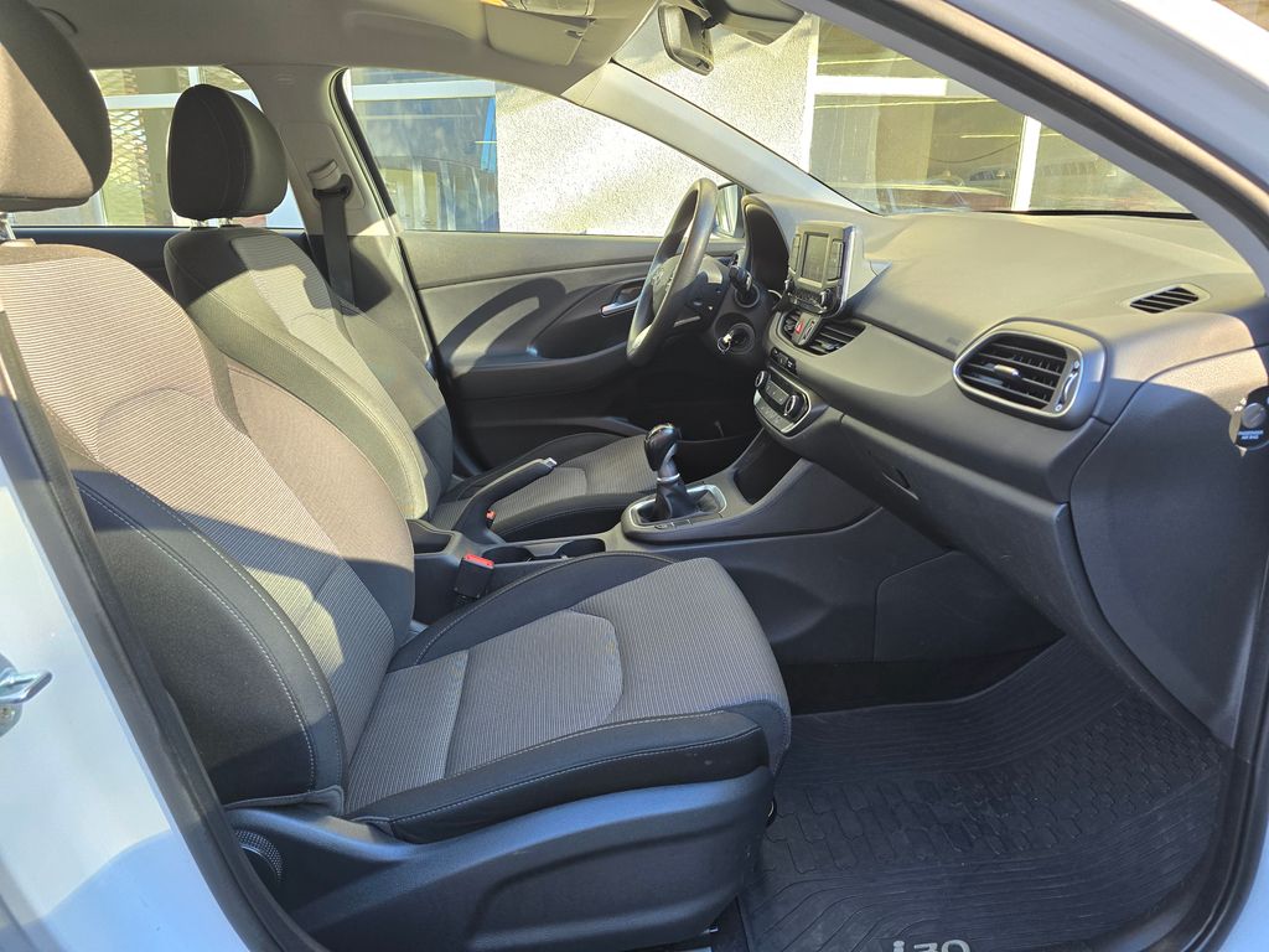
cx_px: 634
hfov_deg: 73.9
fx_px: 843
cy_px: 476
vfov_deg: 58.9
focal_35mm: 23
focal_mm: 6.3
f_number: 1.7
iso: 125
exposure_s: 1/180
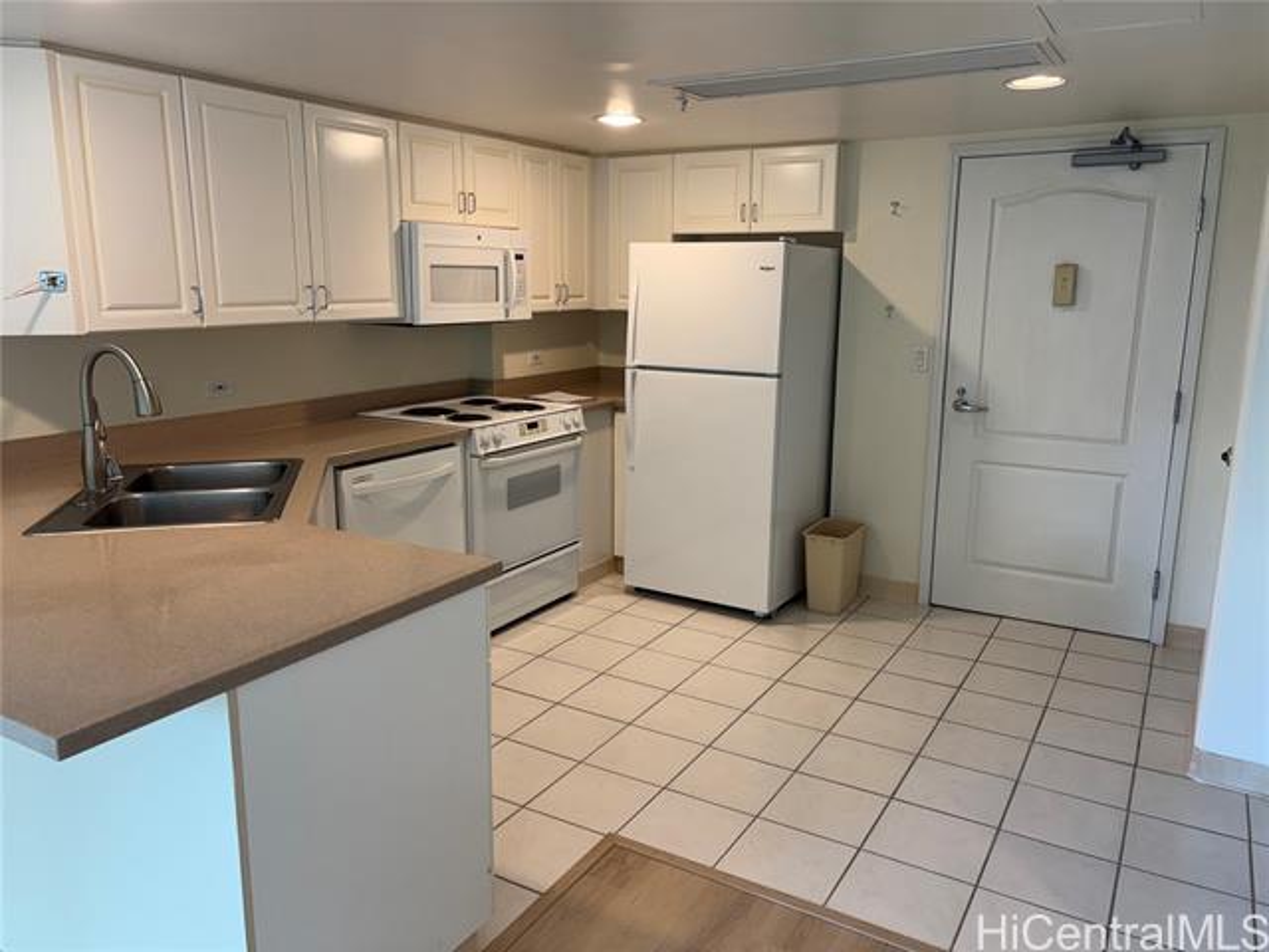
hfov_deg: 67.3
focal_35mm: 26
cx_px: 634
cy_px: 476
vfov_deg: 53.1
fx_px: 953
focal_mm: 5.96
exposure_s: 1/120
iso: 80
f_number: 1.6
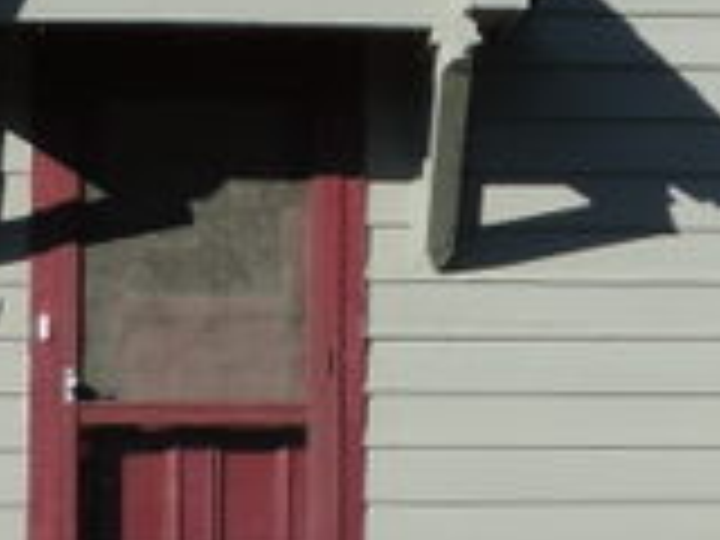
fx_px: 5720
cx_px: 842
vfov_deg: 5.4
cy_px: 9
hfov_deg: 7.2
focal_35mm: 275
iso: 80
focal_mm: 7.6
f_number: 3.4
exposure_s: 1/800
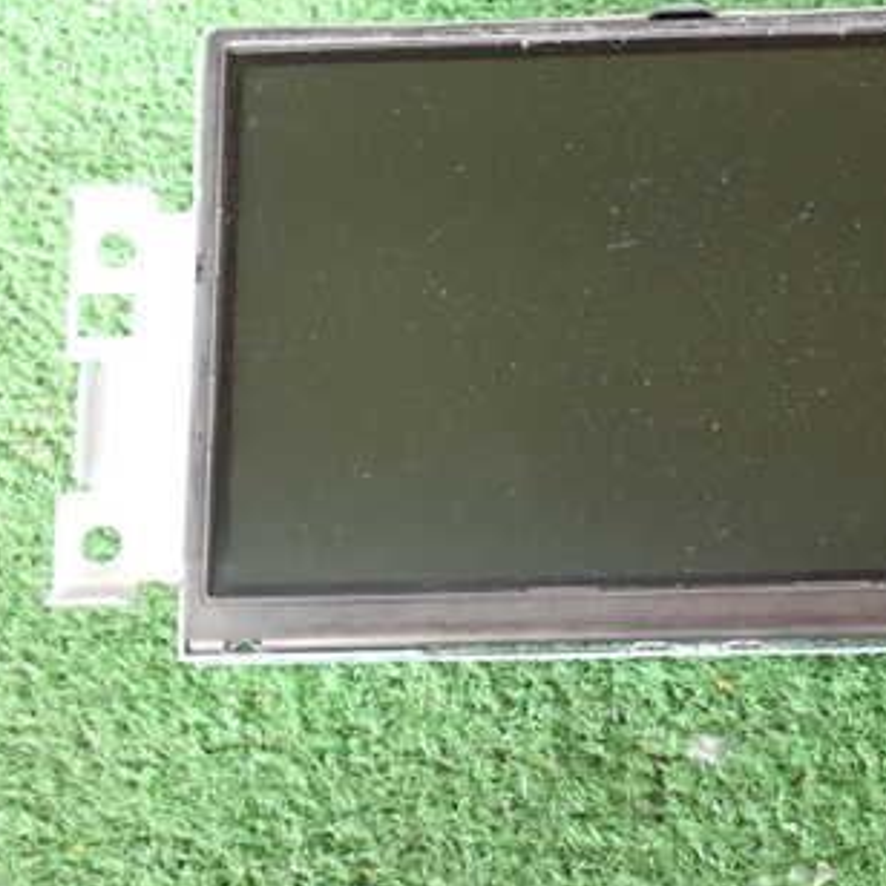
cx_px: 641
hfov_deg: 27.4
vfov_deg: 27.6
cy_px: 342
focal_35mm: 62
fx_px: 1795
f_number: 2.5
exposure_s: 1/40
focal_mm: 6.37
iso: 500
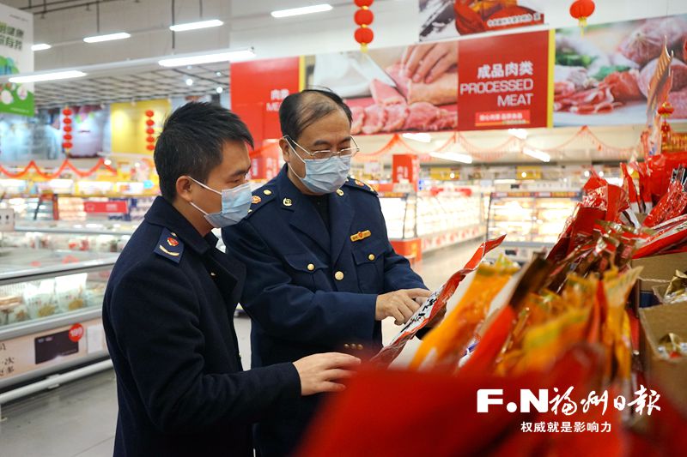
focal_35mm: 31
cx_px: 344
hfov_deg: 60.3
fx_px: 591
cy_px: 228
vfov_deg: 42.3
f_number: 4
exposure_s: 1/160
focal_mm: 31
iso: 1600
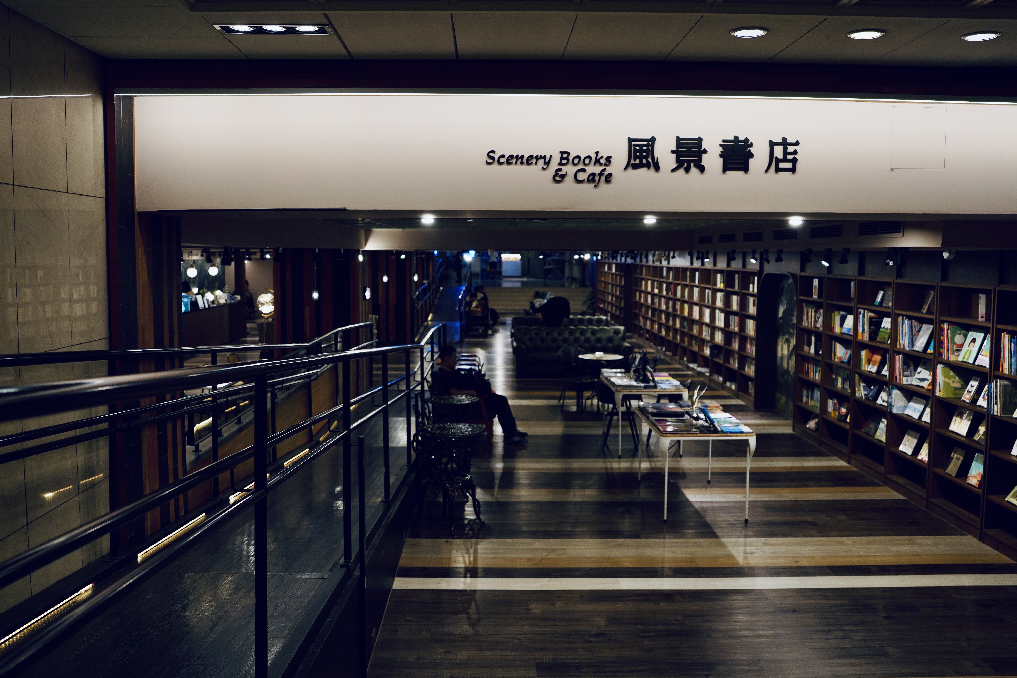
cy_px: 339
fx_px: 678
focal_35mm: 24
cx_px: 508
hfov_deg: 73.7
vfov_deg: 53.1
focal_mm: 24
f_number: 2.8
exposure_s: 1/200
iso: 400
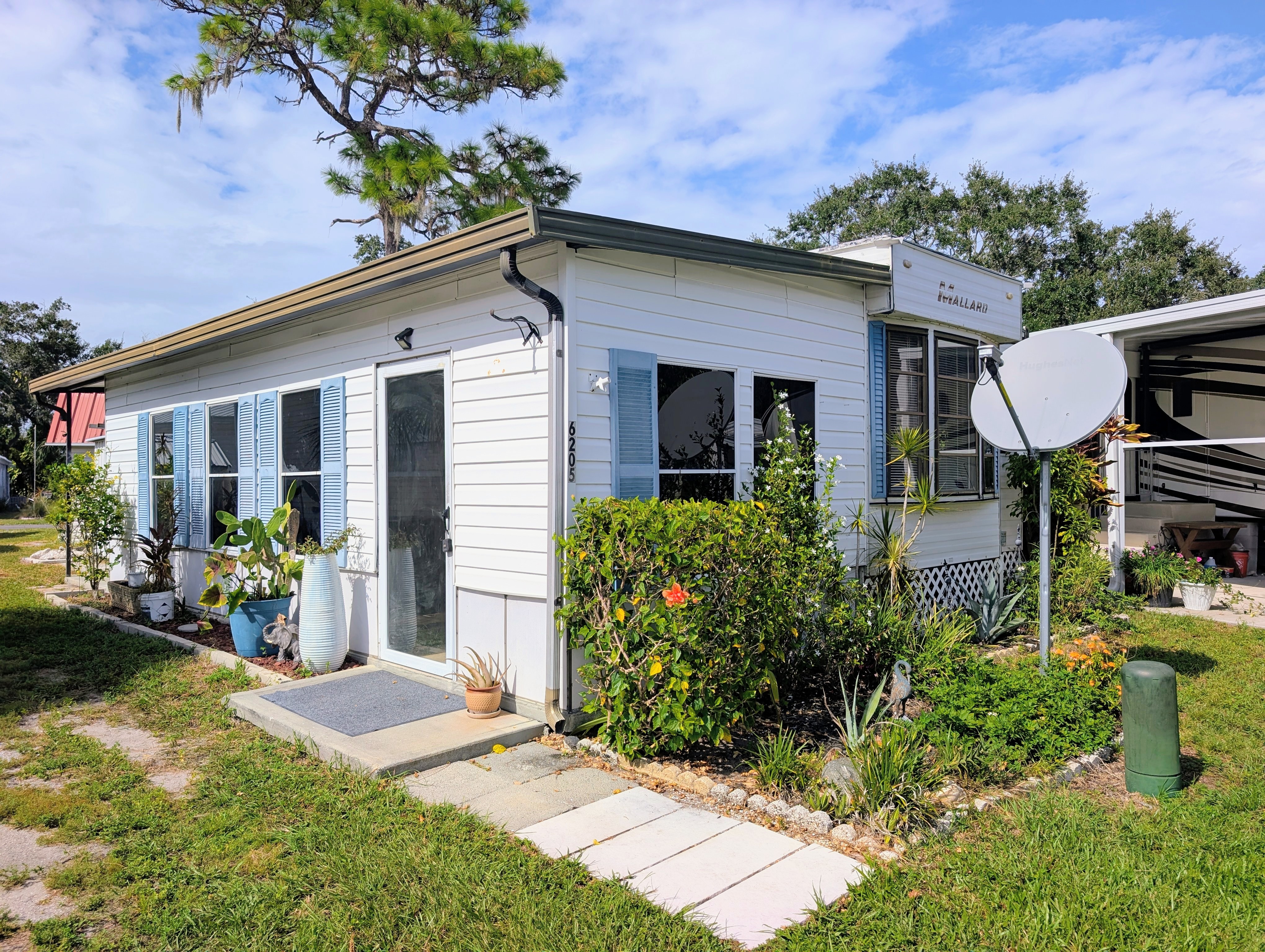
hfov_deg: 71.5
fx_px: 878
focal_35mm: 24
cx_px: 632
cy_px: 476
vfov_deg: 56.9
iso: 21
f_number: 1.68
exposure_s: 1/2208
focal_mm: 6.9
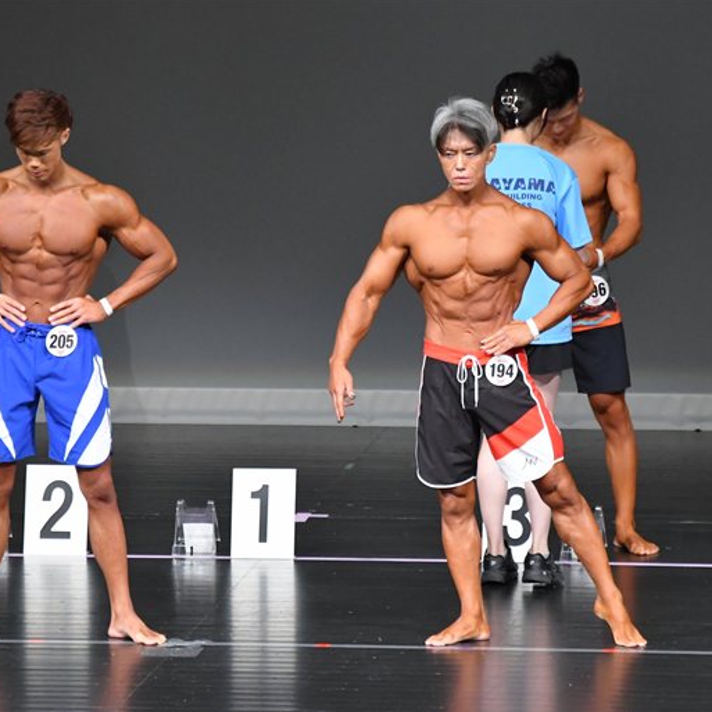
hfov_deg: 4.3
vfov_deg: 4.3
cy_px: 357
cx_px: 319
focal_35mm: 404
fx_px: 9401
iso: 5000
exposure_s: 1/400
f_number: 5.6
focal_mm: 210
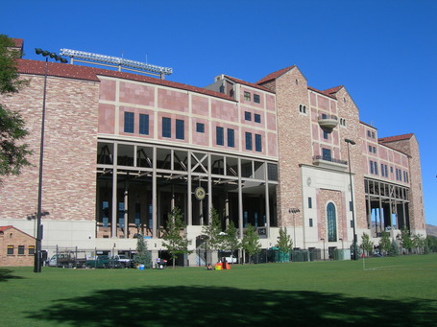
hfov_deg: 49.0
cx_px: 218
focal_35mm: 38
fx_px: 480
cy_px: 164
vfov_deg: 37.7
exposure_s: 1/585
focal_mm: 7.8
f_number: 4.8
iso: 50
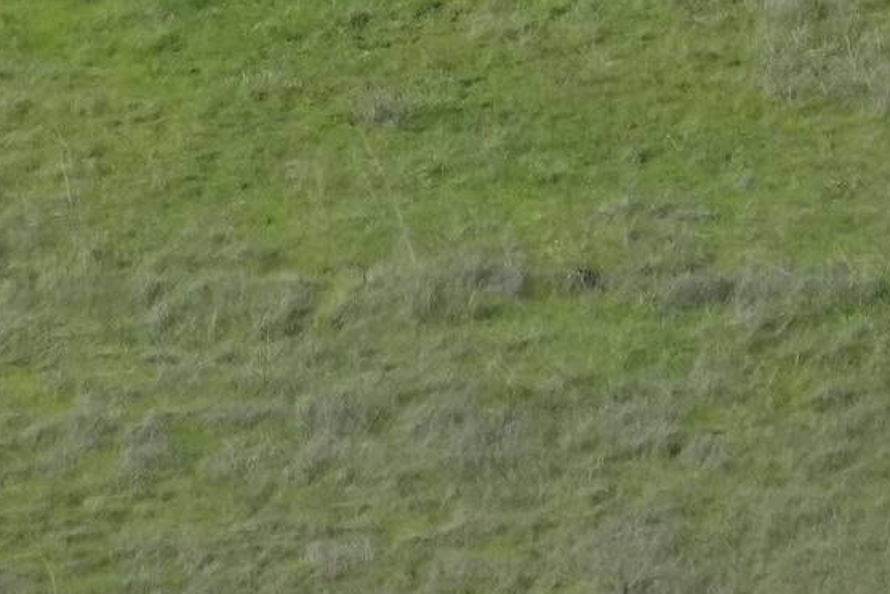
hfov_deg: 1.2
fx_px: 42259
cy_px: -1335
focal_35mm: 1709
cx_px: 131
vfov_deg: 0.8
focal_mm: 220
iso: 800
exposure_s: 1/2500
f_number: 7.1
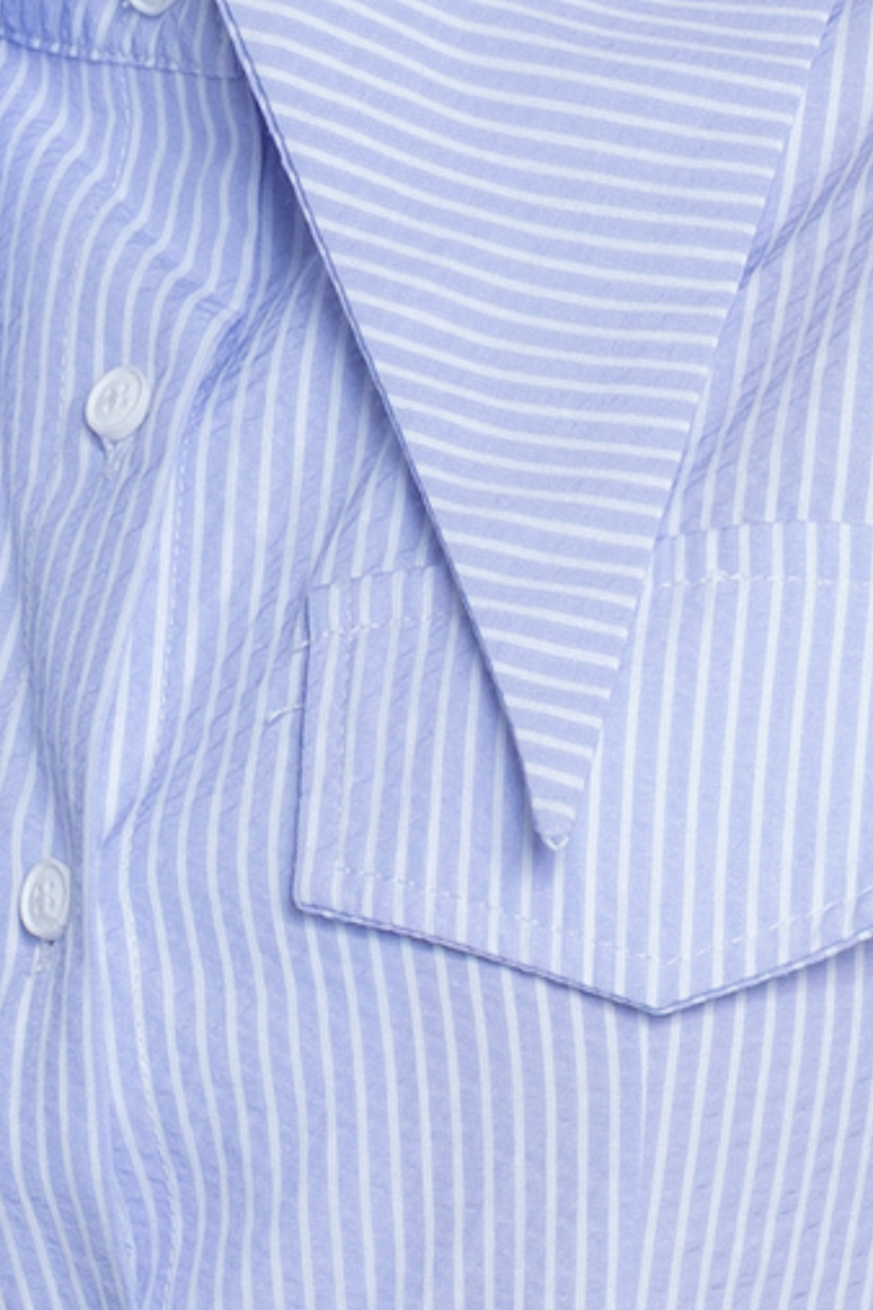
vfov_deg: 3.9
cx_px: 377
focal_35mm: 530
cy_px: 1894
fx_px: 19277
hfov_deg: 2.6
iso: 50
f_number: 7.1
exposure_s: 1/100
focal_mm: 75
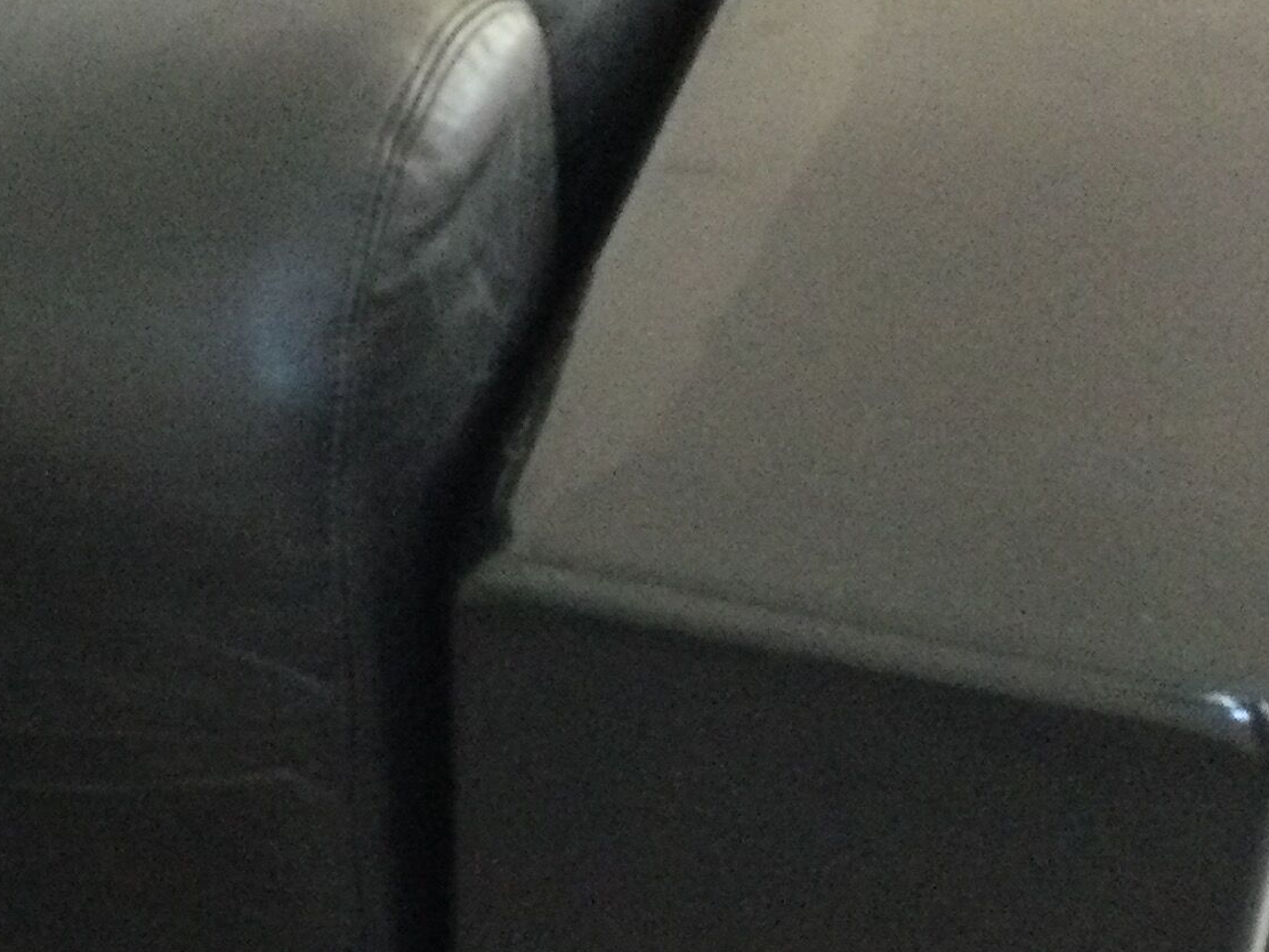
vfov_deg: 16.1
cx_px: 98
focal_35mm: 91
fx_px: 3336
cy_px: 790
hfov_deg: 21.0
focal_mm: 3.3
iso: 250
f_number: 2.4
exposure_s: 1/17
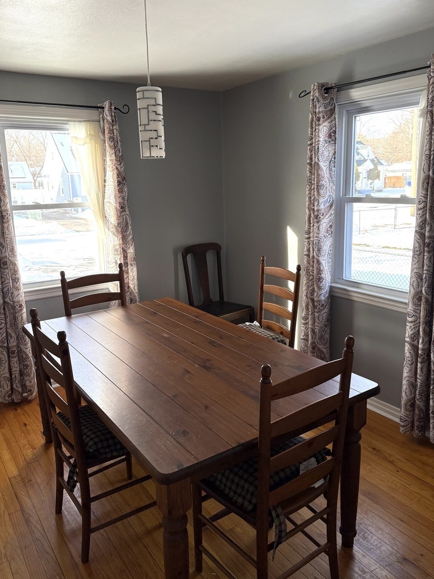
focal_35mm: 27
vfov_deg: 65.2
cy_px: 263
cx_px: 213
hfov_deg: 51.4
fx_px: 451
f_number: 1.78
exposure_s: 1/219
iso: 160
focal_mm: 6.76
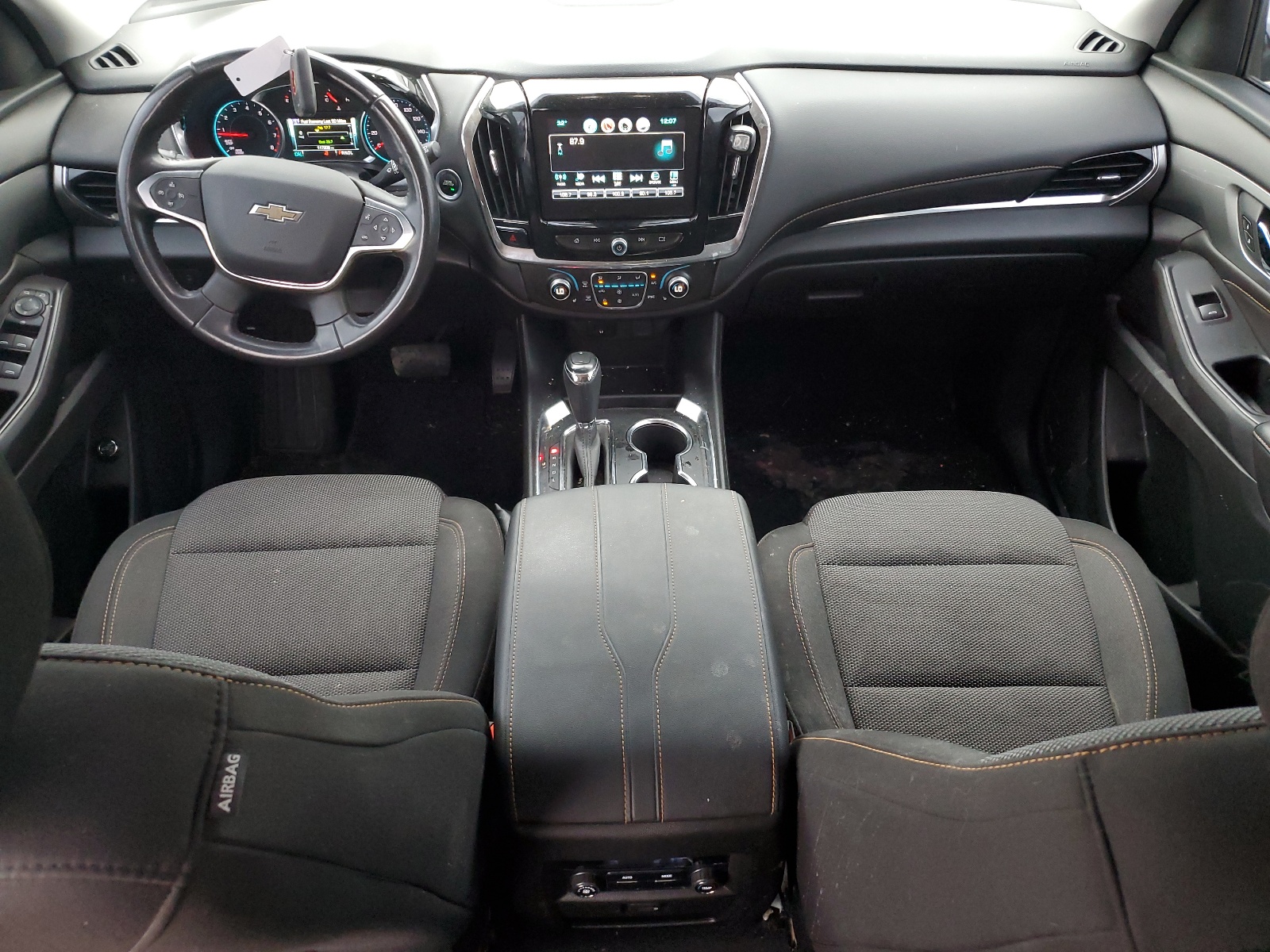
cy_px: 476
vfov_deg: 53.1
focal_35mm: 26
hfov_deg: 67.3
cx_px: 635
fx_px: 954
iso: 188
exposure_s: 1/60.2
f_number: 1.5
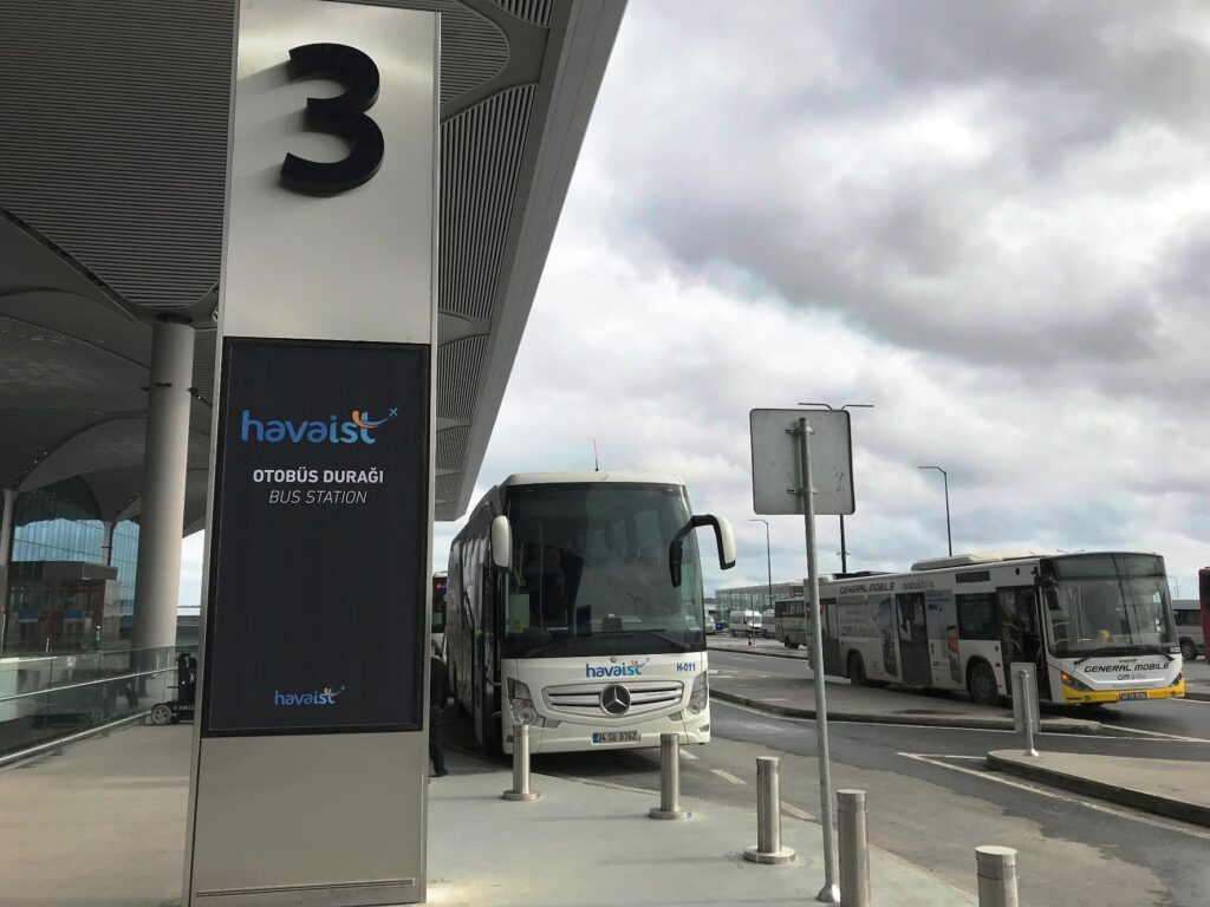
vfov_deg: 49.7
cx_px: 605
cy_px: 454
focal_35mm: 28
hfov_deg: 63.4
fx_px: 979
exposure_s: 1/2817
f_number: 1.8
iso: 20
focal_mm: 3.99
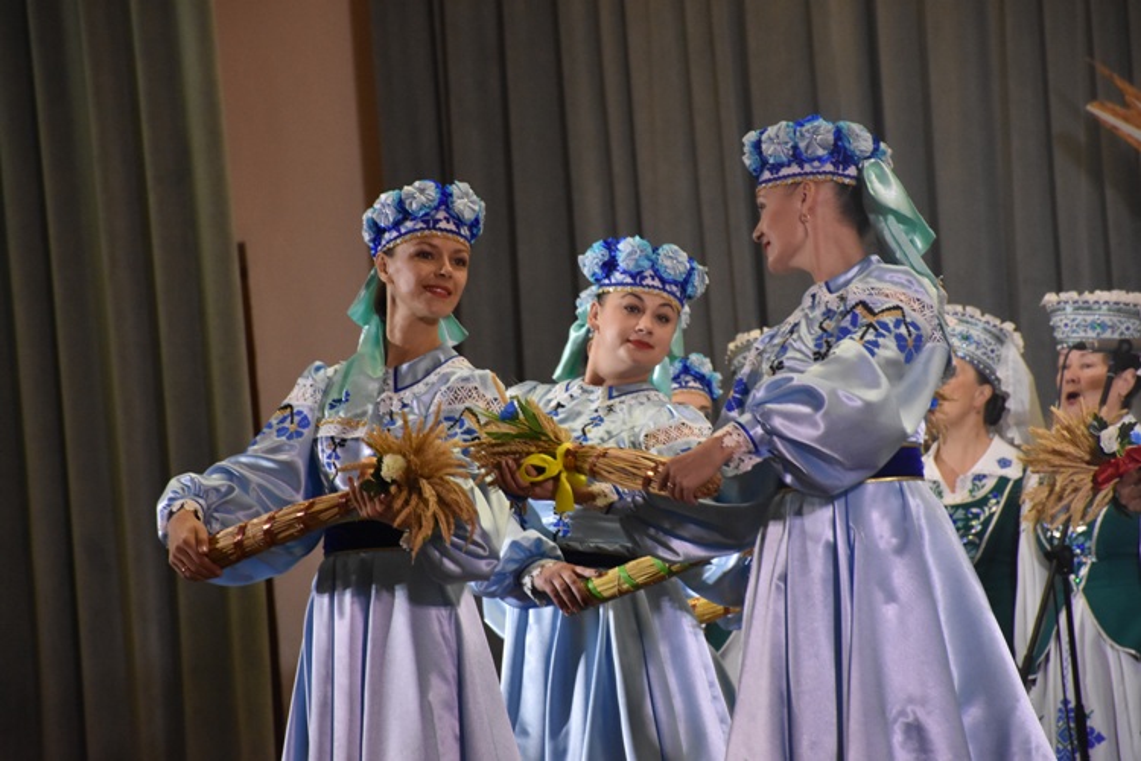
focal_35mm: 210
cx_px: 570
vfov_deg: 6.5
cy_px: 380
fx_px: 6655
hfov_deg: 9.8
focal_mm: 140
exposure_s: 1/250
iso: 2500
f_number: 5.6
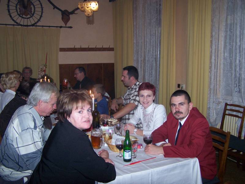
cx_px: 122
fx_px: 269
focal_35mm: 38
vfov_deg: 37.7
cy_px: 92
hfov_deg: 49.0
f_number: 2.8
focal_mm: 6.3
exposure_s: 1/60
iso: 140
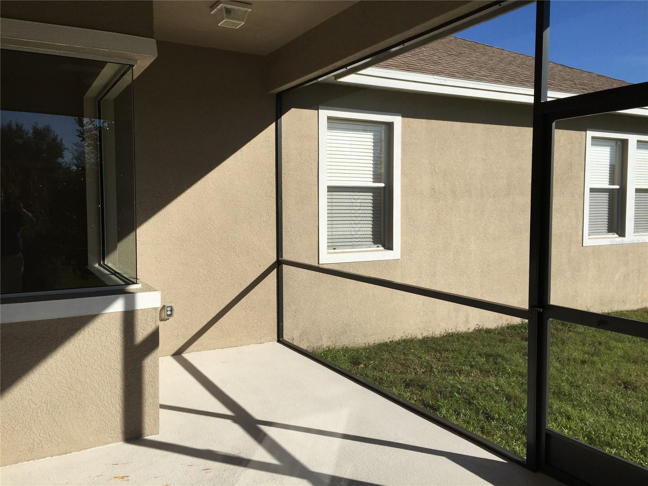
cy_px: 243
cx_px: 324
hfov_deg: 61.7
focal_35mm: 29
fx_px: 543
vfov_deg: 48.2
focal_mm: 4.15
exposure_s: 1/1883
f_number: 2.2
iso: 32
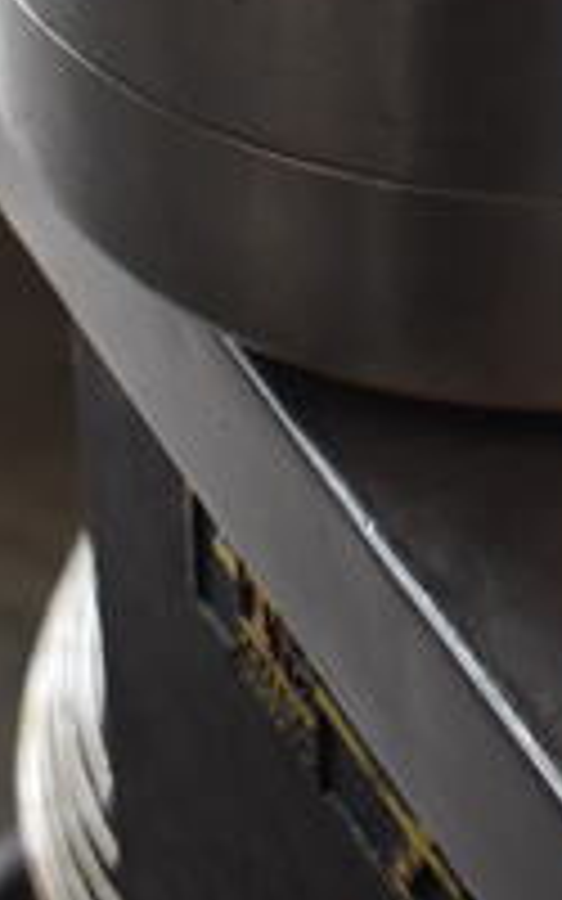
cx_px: 490
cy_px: -965
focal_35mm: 140
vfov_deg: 12.8
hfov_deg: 9.3
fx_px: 3431
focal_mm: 20
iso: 800
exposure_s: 1/250
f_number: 3.8
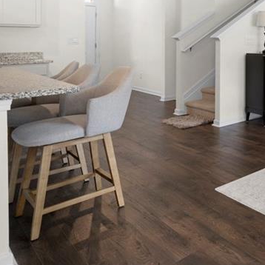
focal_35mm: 34
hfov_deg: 32.6
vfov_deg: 45.3
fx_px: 294
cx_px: 362
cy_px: 42
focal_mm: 14
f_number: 9
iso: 640
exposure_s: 1/15
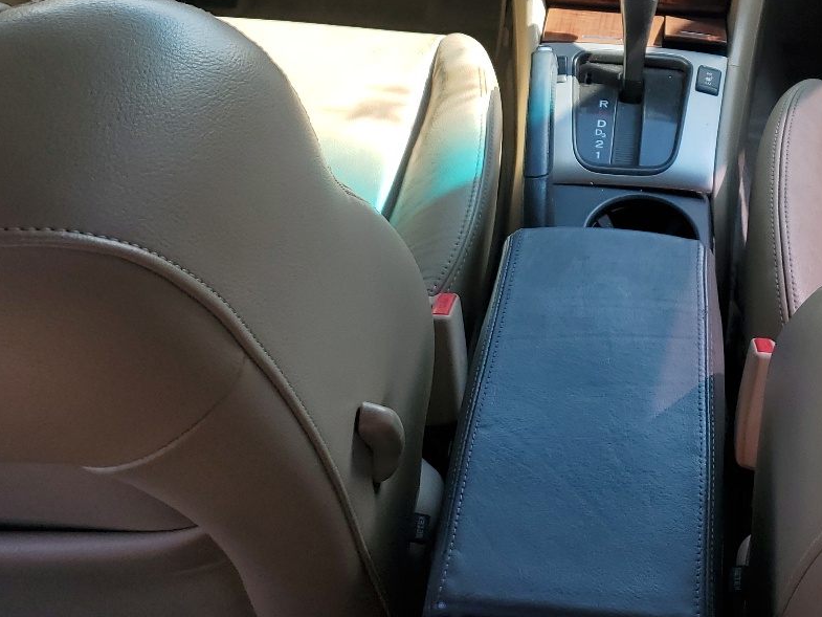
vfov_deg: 26.4
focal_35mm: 53
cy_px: 39
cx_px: 616
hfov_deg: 35.4
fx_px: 1259
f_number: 1.5
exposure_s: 1/476
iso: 50
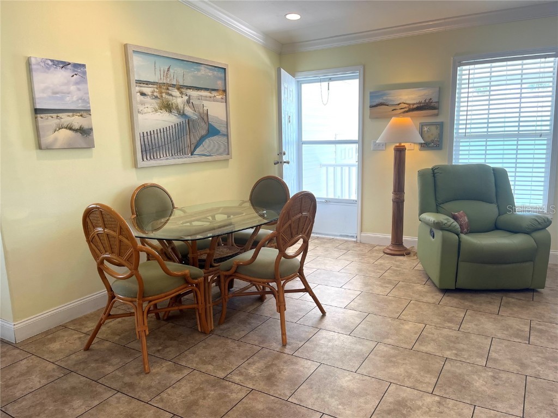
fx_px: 419
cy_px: 209
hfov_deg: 67.3
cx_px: 279
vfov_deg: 53.1
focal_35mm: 26
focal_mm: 5.1
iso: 64
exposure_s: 1/120
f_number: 1.6
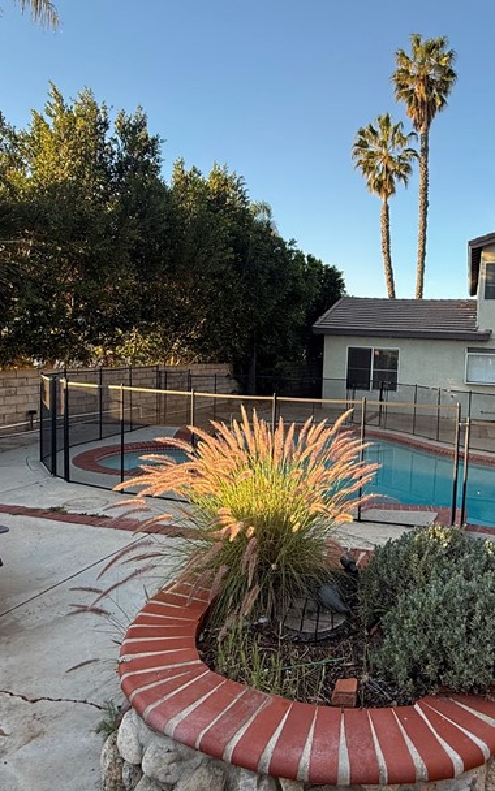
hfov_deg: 48.3
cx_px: 336
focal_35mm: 25
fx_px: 540
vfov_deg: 72.5
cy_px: 376
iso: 50
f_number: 2.2
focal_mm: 2.22
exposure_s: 1/197
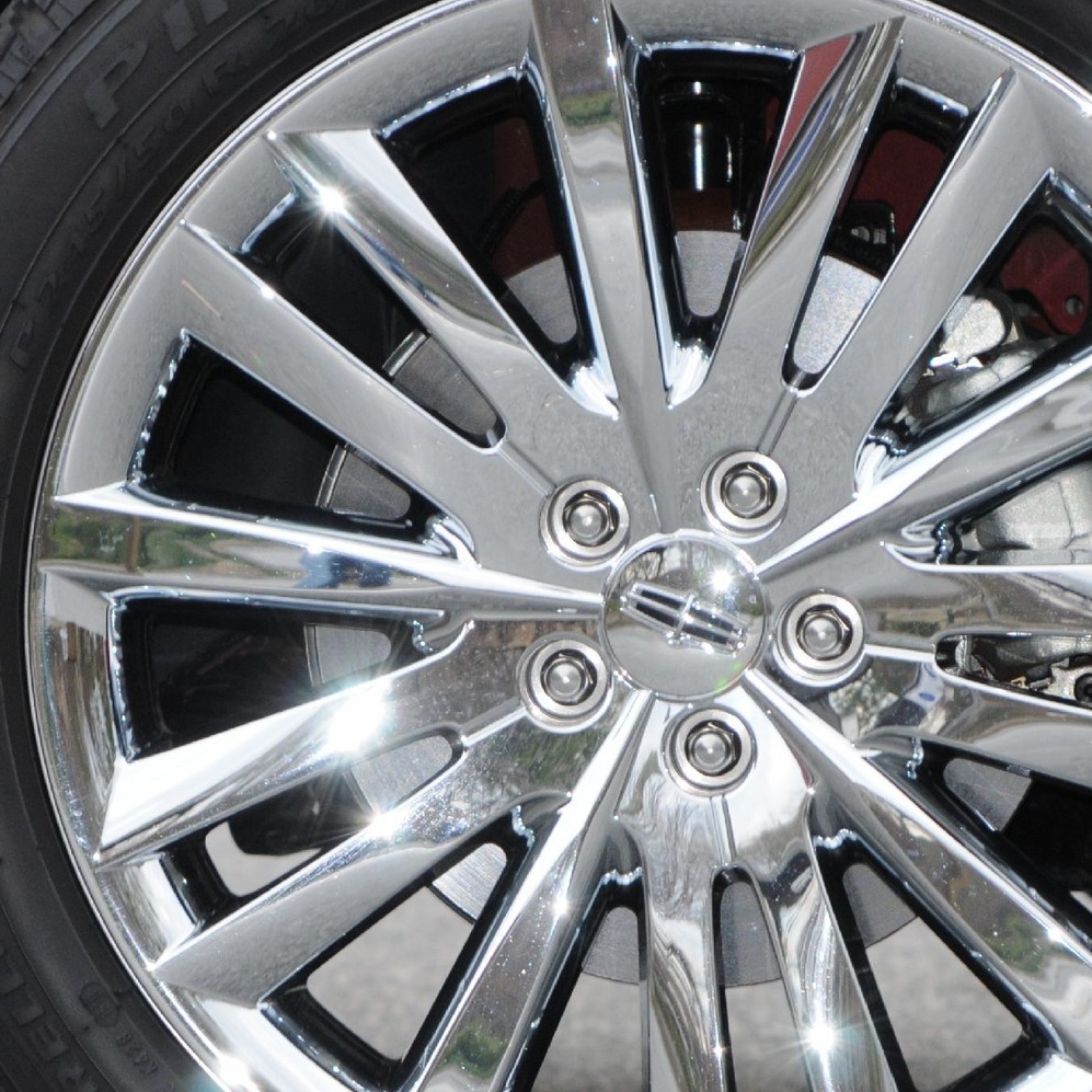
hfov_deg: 3.4
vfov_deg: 3.4
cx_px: 582
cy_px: 669
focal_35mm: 511
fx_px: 18238
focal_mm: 160
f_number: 8
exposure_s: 1/60
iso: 500
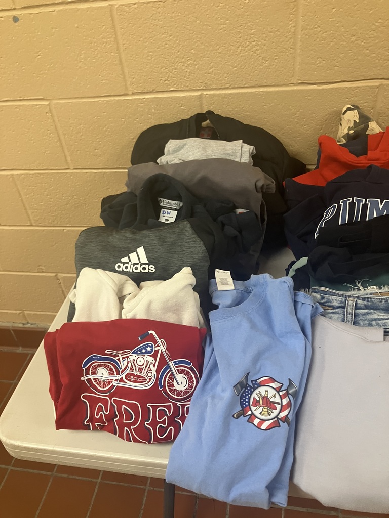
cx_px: 194
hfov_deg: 49.7
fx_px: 420
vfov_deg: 63.4
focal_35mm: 28
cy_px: 259
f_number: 1.8
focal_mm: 3.99
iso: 200
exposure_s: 1/60
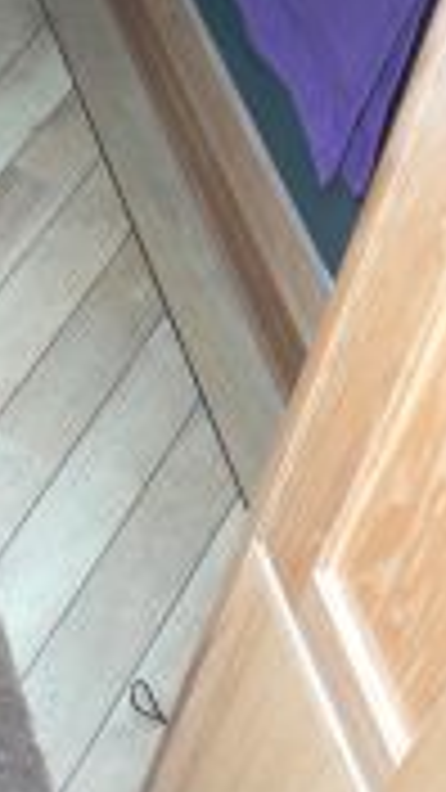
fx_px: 1682
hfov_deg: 14.7
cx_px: -54
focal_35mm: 80
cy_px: 144
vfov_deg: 26.0
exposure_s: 1/30
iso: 125
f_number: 2.8
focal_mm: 6
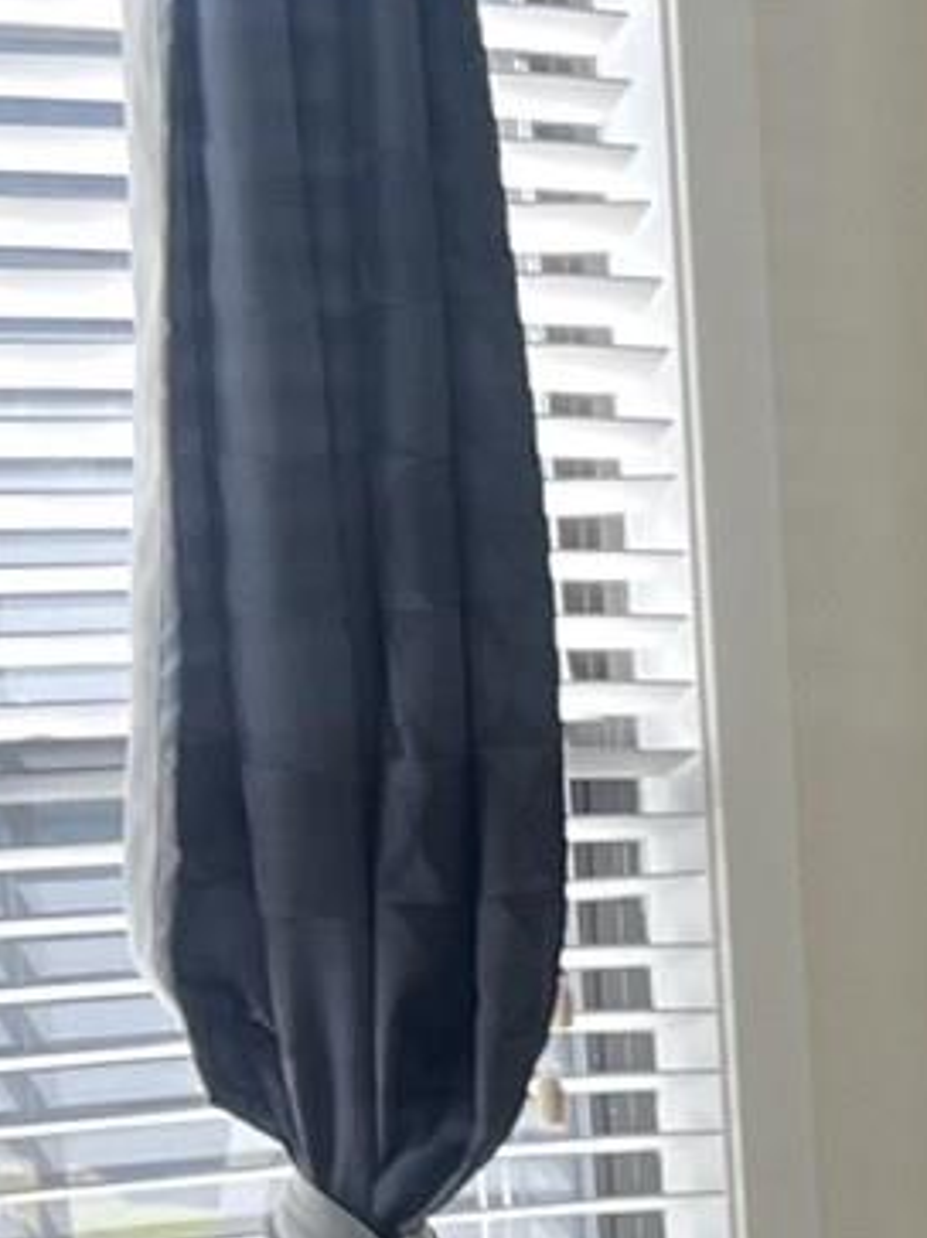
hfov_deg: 8.2
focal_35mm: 165
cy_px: 2091
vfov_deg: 11.3
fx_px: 5895
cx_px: 2260
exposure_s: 1/248
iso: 40
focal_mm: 5.7
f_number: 1.5
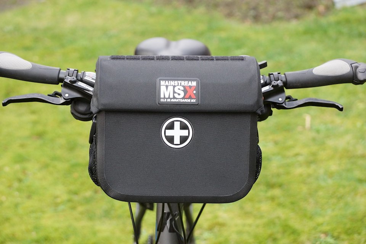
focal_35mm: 112
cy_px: 122
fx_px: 1144
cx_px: 183
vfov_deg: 12.2
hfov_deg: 18.2
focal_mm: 75
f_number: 5.6
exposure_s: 1/250
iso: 800
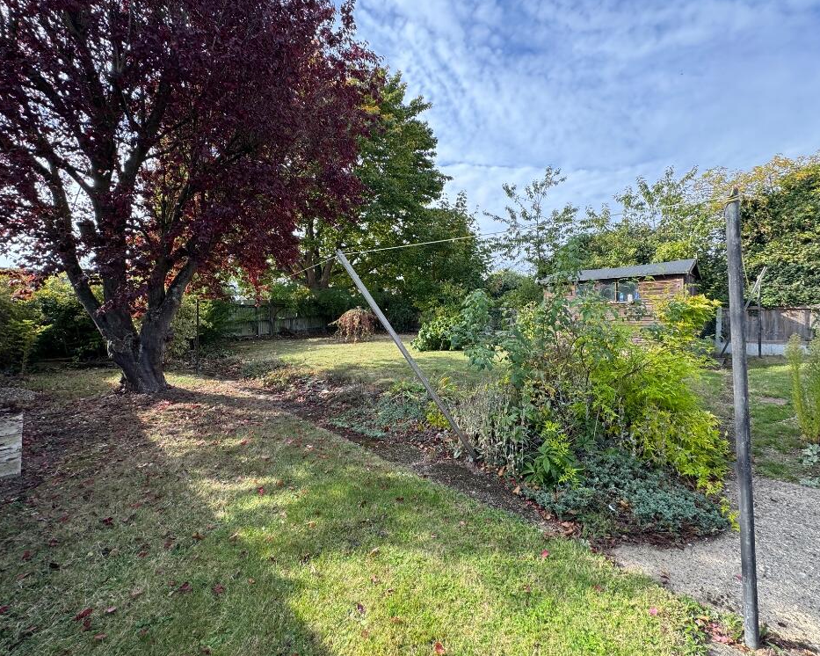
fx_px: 364
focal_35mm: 15
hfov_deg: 96.7
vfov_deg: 84.0
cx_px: 432
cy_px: 321
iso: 40
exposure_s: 1/379
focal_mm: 2.22
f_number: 2.2
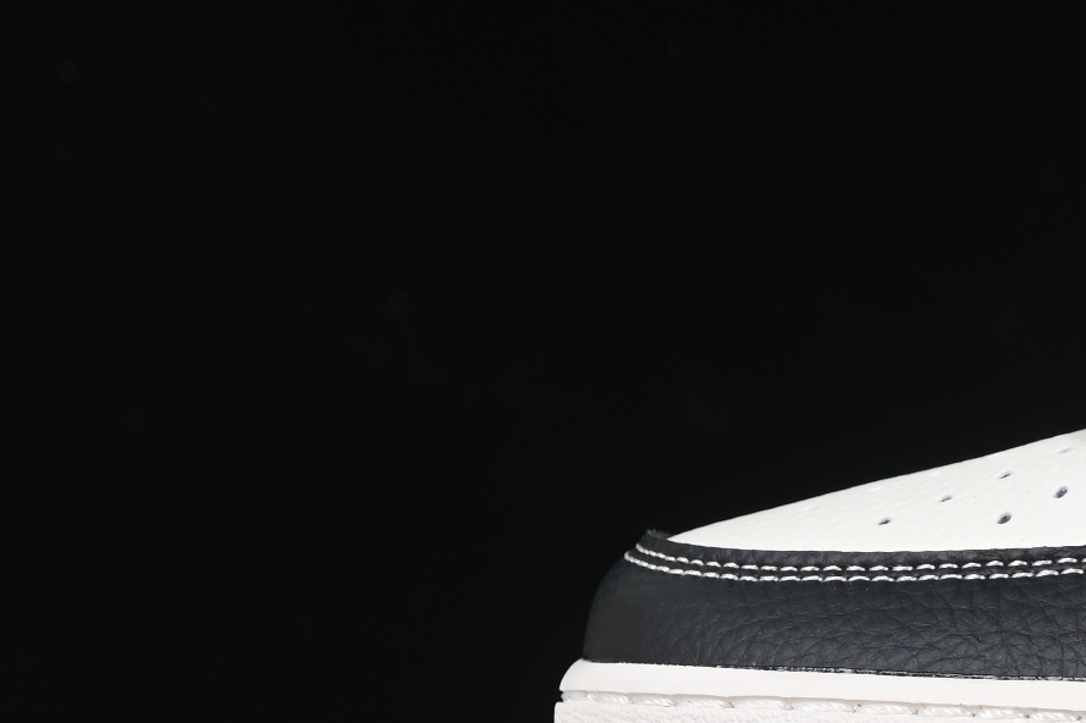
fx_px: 7086
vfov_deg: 5.8
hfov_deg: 8.6
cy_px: 259
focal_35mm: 235
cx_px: 1666
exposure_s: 1/60
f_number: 6.3
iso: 160
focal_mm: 50
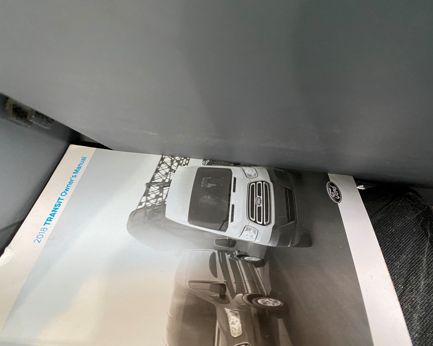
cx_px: 217
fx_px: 359
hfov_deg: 62.2
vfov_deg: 51.5
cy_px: 169
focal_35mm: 28
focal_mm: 4.25
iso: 500
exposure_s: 1/48
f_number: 1.8
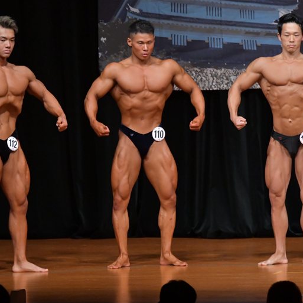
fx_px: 3625
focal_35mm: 366
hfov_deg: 4.8
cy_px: 152
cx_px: 134
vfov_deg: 4.8
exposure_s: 1/400
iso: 5000
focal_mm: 190
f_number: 5.6
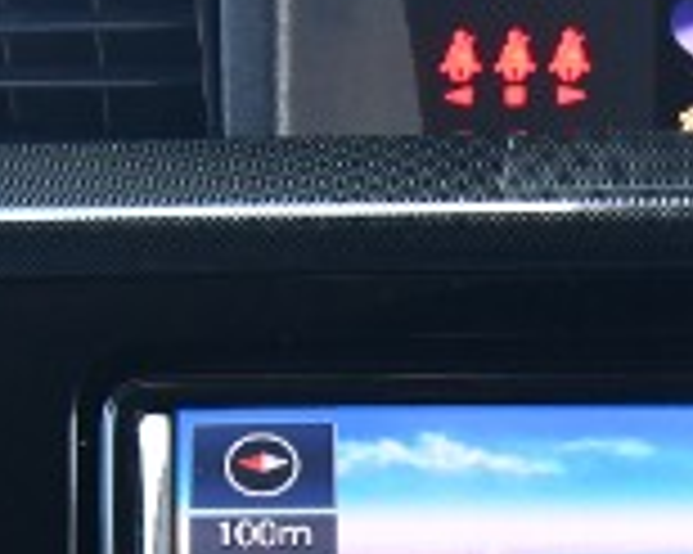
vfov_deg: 16.6
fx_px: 1804
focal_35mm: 88
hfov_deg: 21.3
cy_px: 696
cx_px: 626
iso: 1000
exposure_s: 1/125
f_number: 4.8
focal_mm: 12
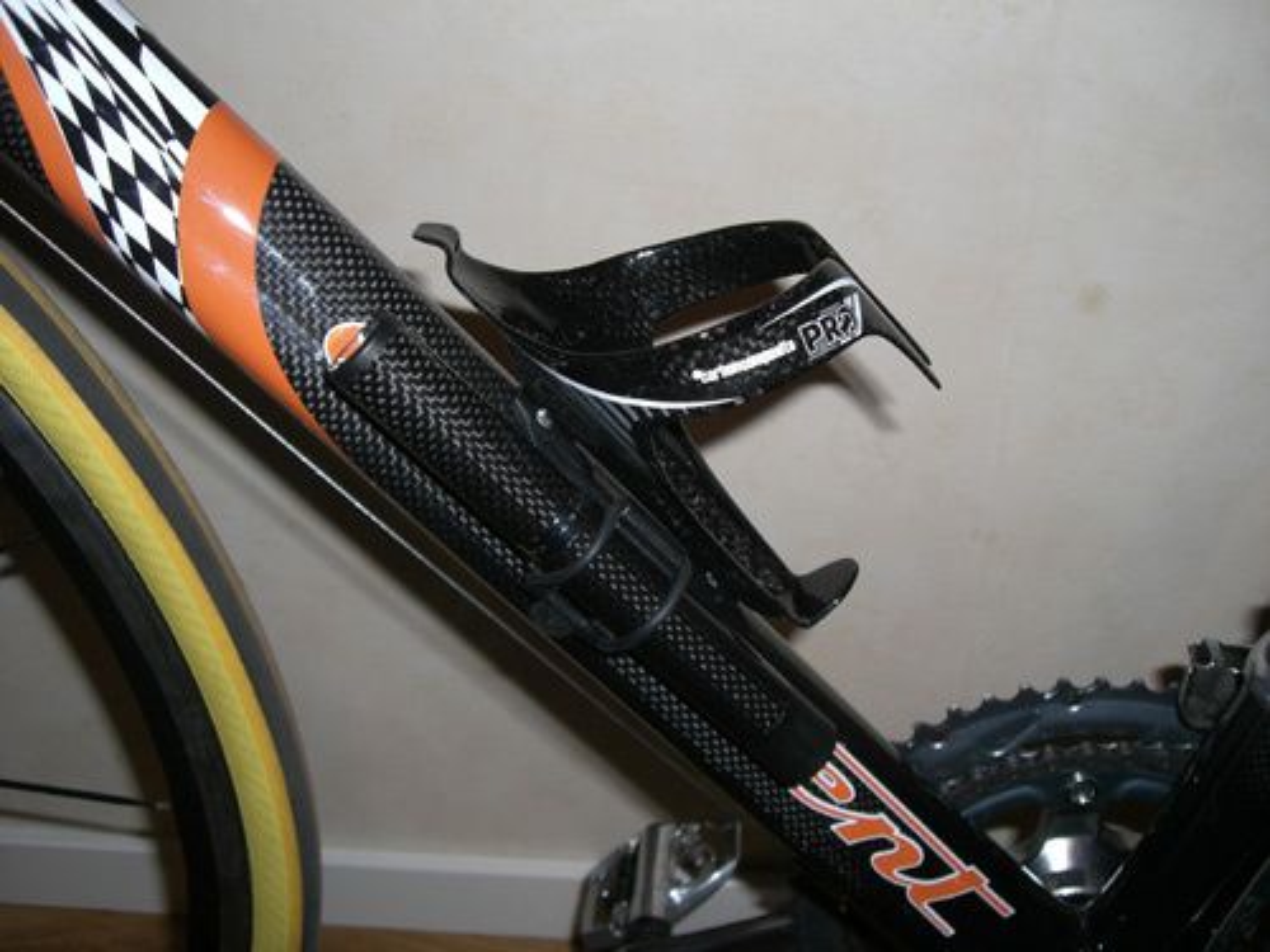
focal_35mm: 38
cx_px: 635
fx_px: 1394
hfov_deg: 49.0
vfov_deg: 37.7
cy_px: 476
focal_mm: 6.2
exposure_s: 1/60
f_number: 2.7
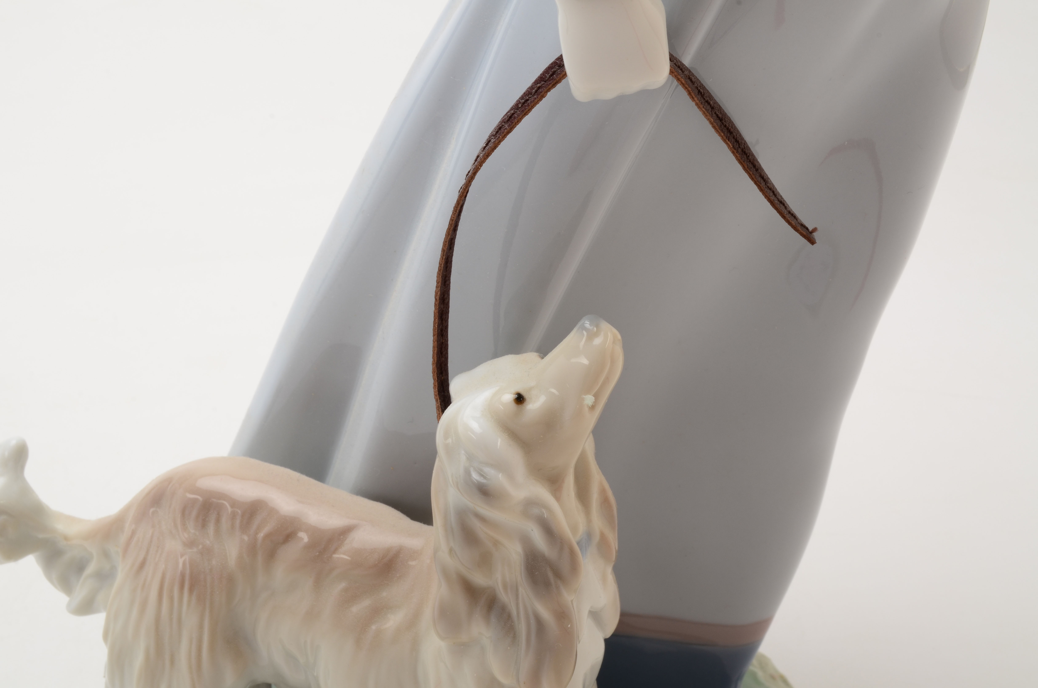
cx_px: 519
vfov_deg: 26.4
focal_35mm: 51
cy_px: 344
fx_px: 1467
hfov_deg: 39.0
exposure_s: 1/160
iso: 100
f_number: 25
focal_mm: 34
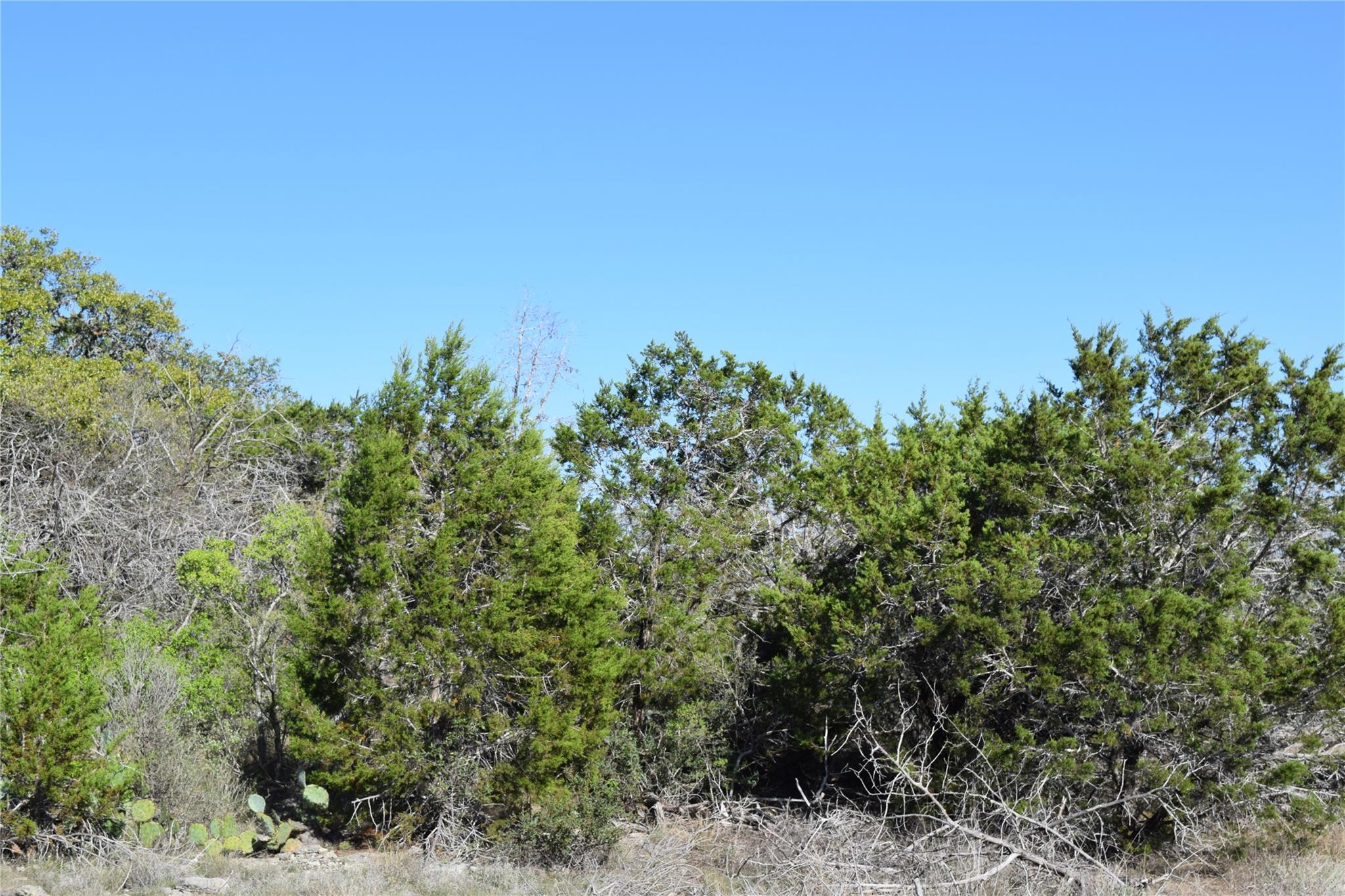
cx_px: 672
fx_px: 1793
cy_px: 448
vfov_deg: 28.1
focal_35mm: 48
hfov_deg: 41.1
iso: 200
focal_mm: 32
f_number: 9
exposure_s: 1/320
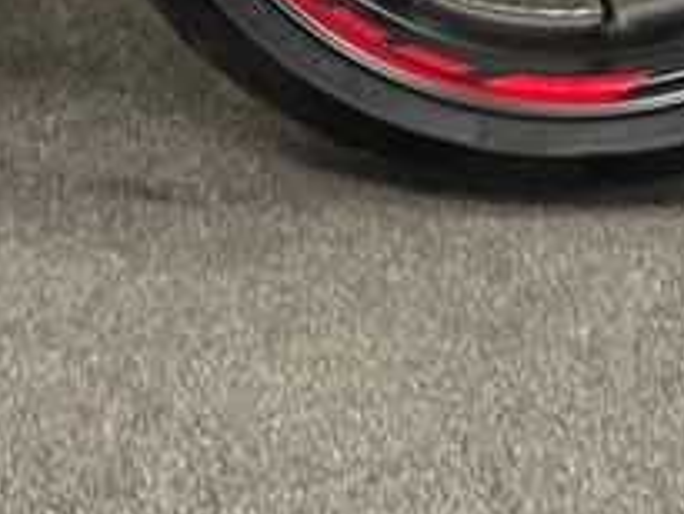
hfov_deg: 23.7
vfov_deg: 16.6
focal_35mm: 81
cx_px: 547
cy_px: -254
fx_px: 1601
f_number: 1.6
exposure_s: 1/50
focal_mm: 5.1
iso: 200
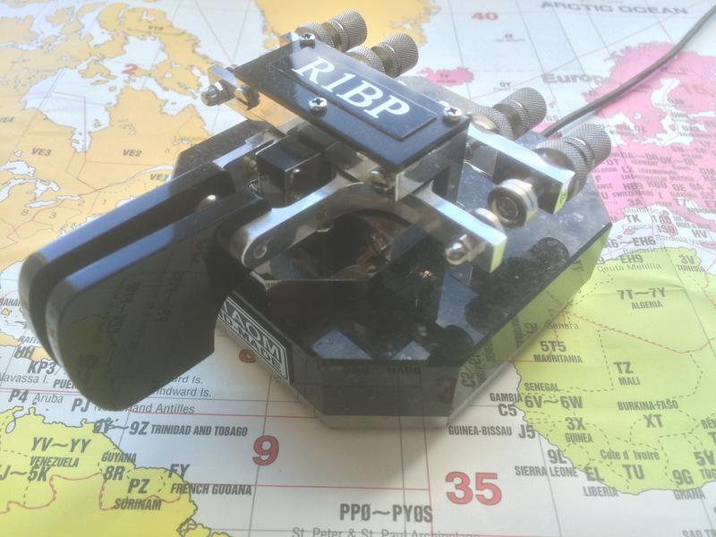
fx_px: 600
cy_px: 268
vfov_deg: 48.2
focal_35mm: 29
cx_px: 358
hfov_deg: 61.7
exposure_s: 1/100
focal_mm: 4.15
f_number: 2.2
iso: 64
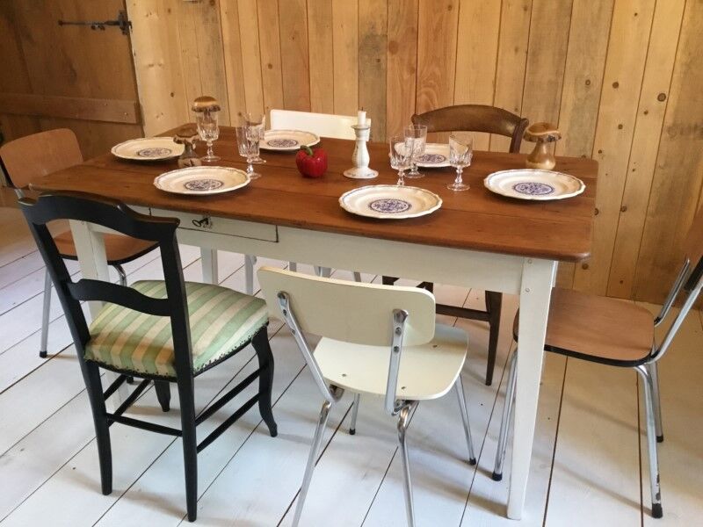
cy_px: 264
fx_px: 630
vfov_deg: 45.4
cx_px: 352
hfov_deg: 58.4
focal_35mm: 31
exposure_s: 1/33
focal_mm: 3.3
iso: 250
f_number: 2.4
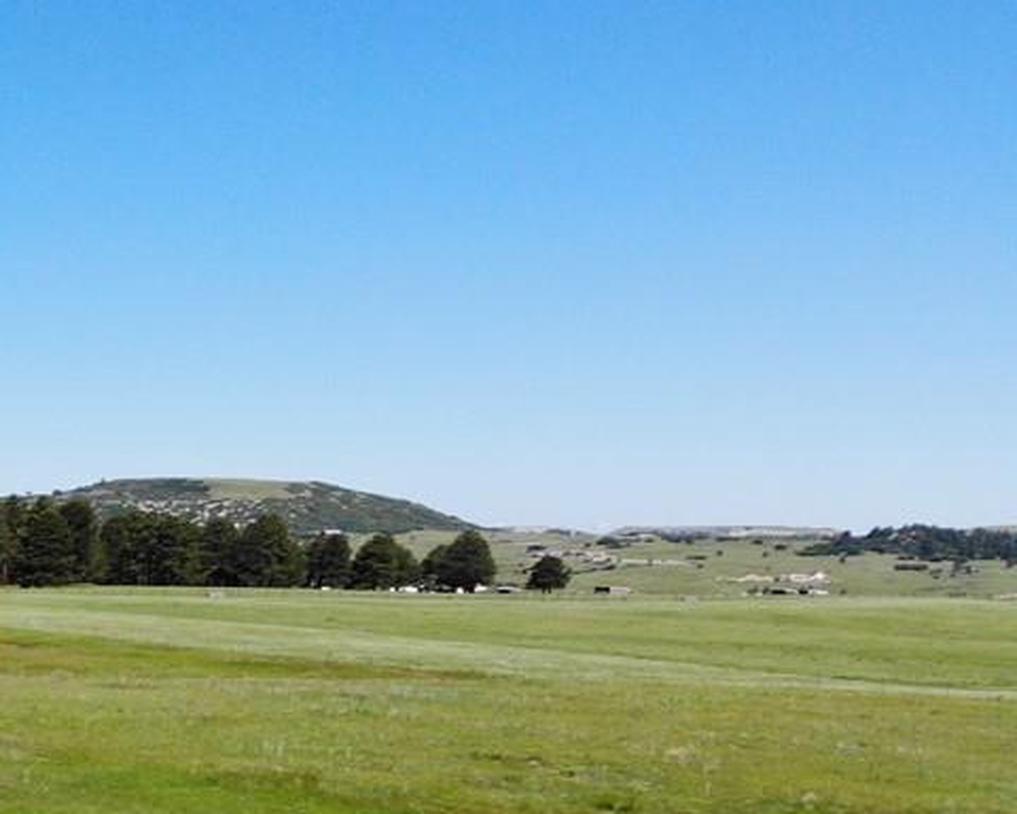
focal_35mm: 78
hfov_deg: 20.5
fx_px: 2348
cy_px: 779
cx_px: -559
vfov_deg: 19.2
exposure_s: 1/1024
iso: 100
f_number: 2.8
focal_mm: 4.5
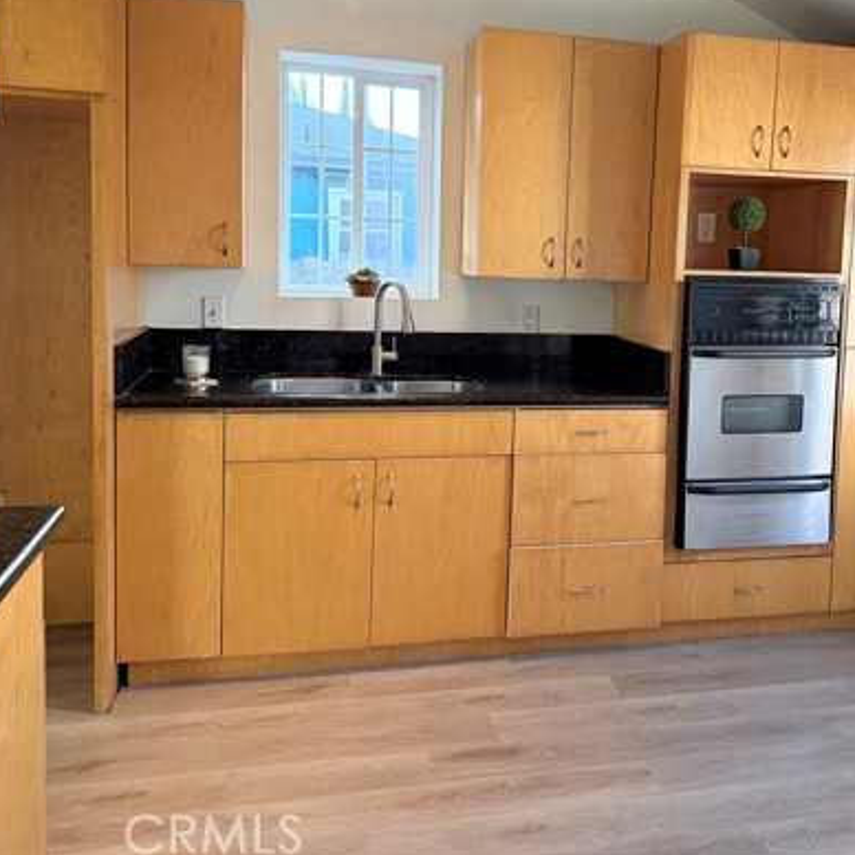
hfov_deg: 46.4
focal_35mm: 35
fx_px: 978
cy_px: 337
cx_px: 575
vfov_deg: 46.9
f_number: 1.78
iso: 200
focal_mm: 6.76
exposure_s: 1/175
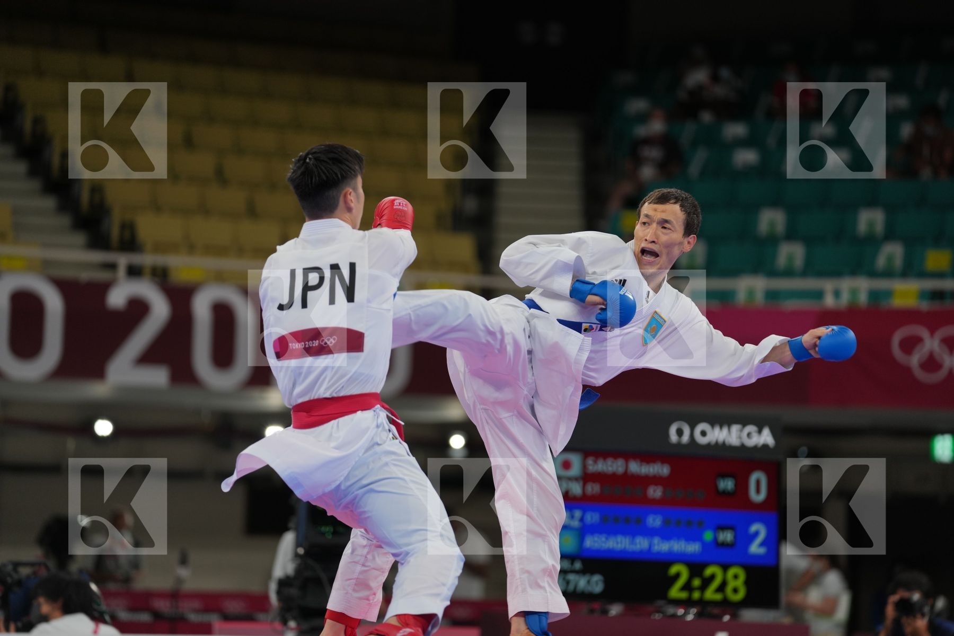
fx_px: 4266
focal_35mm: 161
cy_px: 318
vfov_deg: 8.5
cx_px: 477
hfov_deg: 12.8
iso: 500
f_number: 2.8
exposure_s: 1/1000
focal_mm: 161
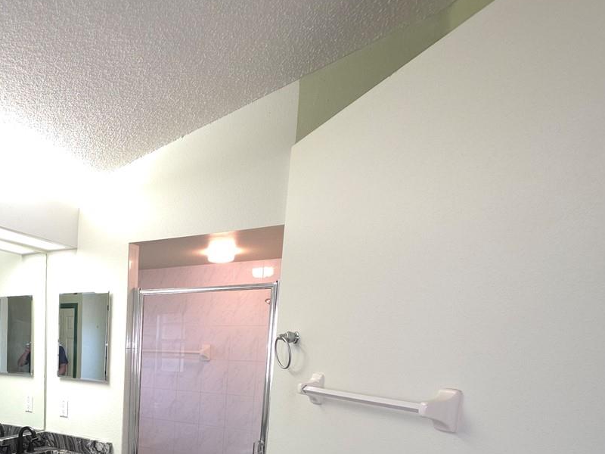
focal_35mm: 26
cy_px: 408
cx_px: 83
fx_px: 454
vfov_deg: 47.7
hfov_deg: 59.3
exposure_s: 1/10
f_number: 1.9
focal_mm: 2.2
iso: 80
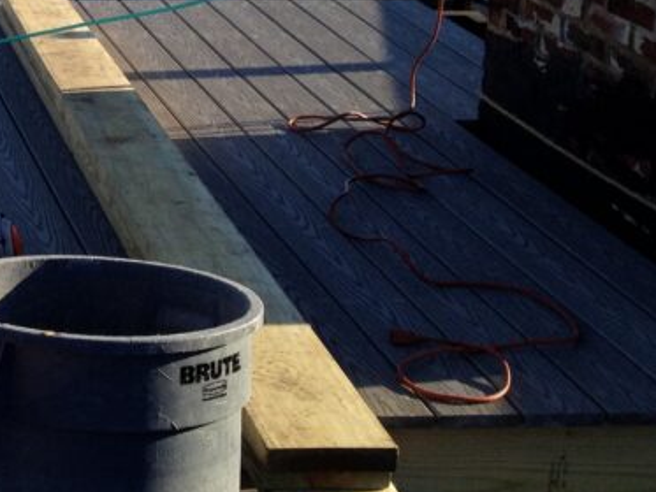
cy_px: -84
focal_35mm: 96
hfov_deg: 18.9
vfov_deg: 14.9
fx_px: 1820
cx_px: -209
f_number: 2.4
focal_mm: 4.28
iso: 64
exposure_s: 1/1151
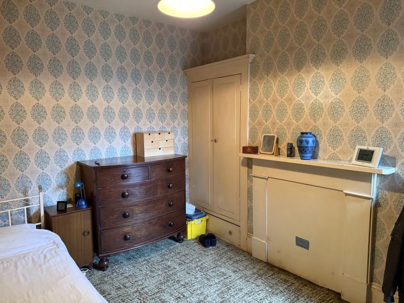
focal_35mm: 24
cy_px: 152
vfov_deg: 56.8
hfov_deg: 71.6
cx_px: 202
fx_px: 280
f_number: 1.78
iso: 640
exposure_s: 1/50
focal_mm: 6.76
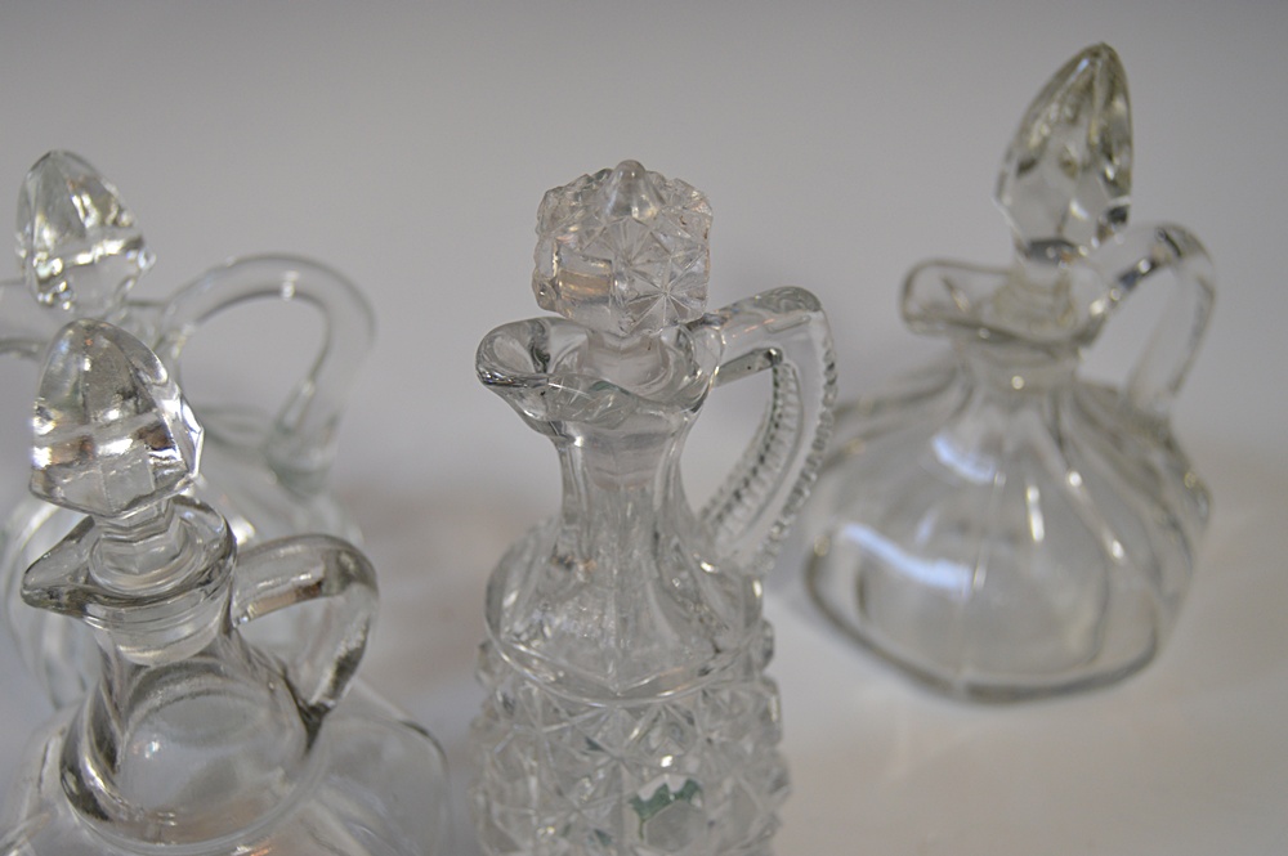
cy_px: 428
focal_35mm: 48
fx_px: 1716
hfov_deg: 41.1
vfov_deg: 28.0
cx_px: 644
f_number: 5
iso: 400
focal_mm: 32
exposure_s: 1/100
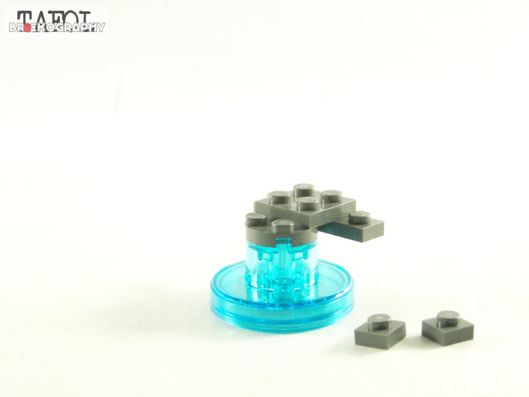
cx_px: 264
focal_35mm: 82
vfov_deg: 18.0
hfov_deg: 23.8
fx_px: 1253
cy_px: 198
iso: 400
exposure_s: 1/60
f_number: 3.2
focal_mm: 13.7
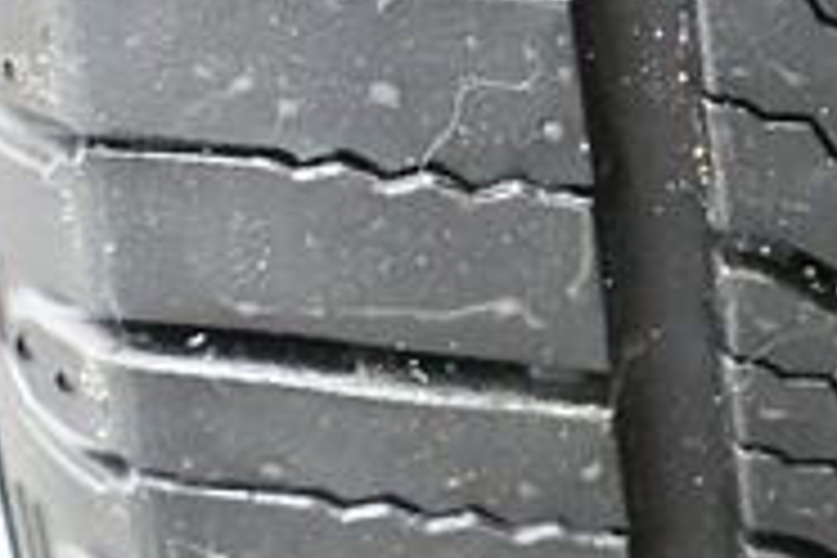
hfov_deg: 10.1
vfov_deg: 6.9
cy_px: 317
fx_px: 4650
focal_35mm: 200
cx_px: 1098
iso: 10000
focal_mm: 29
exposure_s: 1/60
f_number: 4.2
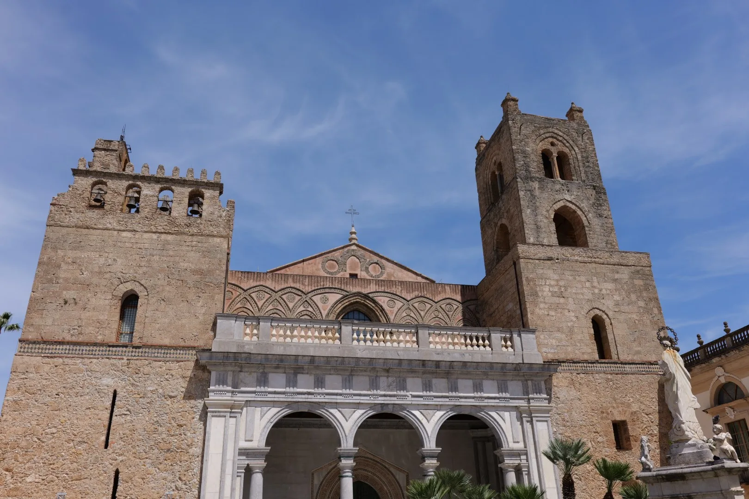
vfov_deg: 46.4
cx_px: 374
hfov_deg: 65.5
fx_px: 583
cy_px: 250
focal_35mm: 28
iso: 100
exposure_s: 1/320
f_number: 8
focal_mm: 28
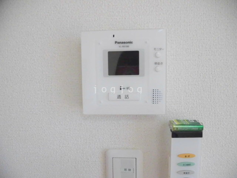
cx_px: 118
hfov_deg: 71.6
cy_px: 89
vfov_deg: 56.8
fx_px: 164
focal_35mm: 24
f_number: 3.1
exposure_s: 1/400
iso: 800
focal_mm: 4.3
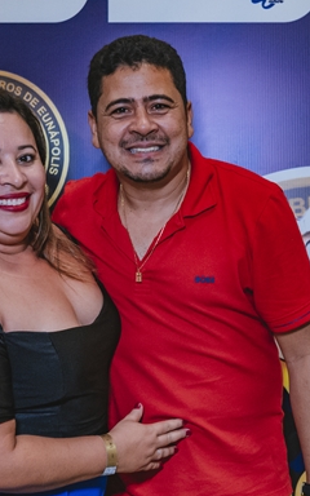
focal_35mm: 71
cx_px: 177
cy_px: 318
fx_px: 960
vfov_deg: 28.8
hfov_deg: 18.3
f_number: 2.5
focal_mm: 24
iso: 2500
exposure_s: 1/400
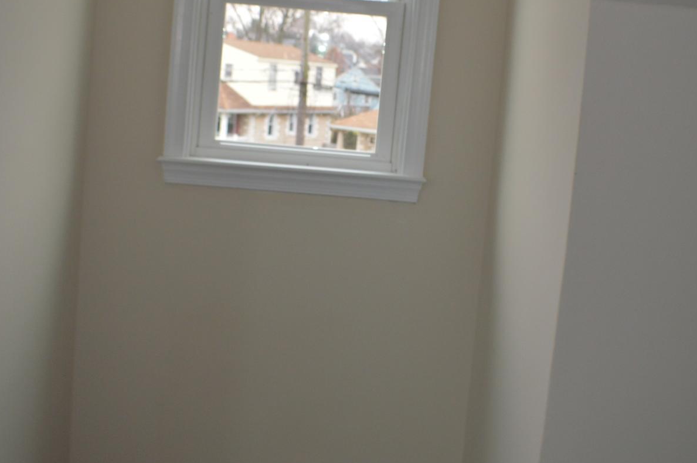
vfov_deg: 21.7
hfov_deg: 32.4
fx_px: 1199
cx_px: 362
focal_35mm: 62
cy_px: 120
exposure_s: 1/60
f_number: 4
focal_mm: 24
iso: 400
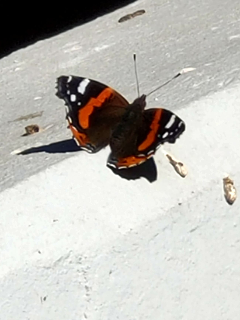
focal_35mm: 36
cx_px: 120
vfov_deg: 51.4
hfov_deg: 39.7
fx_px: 333
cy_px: 160
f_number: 2.4
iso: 100
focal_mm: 6.25
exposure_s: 1/1465
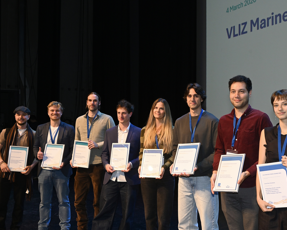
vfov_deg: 34.9
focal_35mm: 43
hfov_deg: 42.8
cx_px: 158
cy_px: 115
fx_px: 365
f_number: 7.1
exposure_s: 1/160
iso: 2000
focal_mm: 38
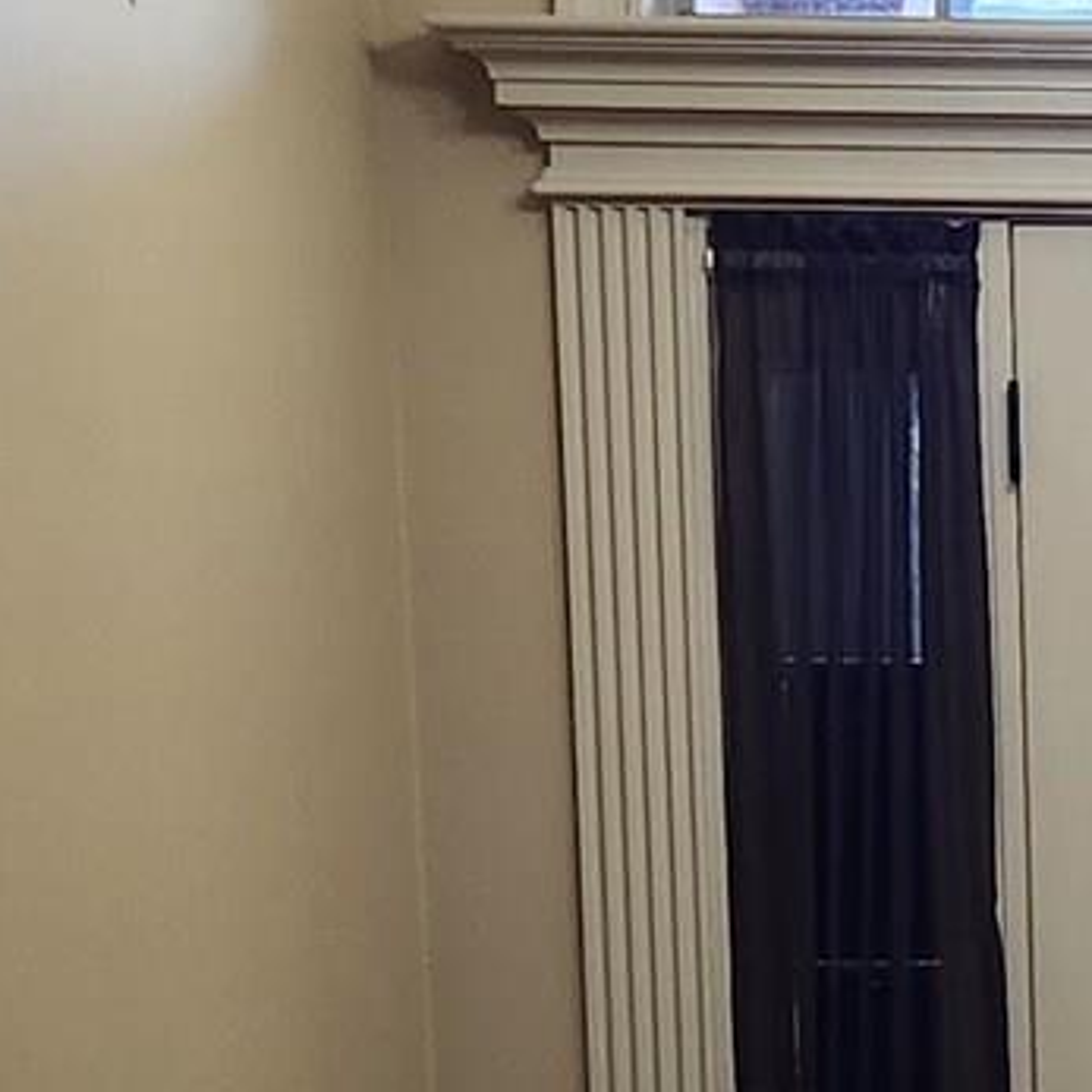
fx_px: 4818
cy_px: 1451
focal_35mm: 135
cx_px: 1850
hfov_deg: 12.1
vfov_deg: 12.5
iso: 320
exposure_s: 1/120
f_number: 1.8
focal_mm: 5.4
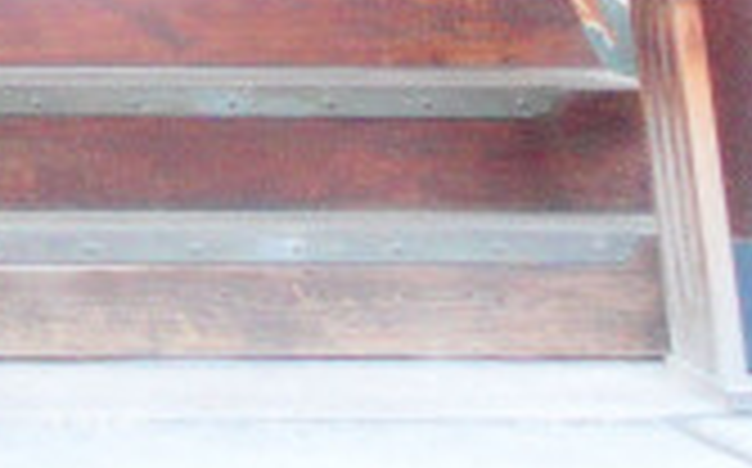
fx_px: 3603
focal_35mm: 176
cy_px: -963
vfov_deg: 6.7
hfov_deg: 10.4
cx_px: -1004
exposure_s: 1/60
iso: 640
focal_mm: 9.4
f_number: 2.2
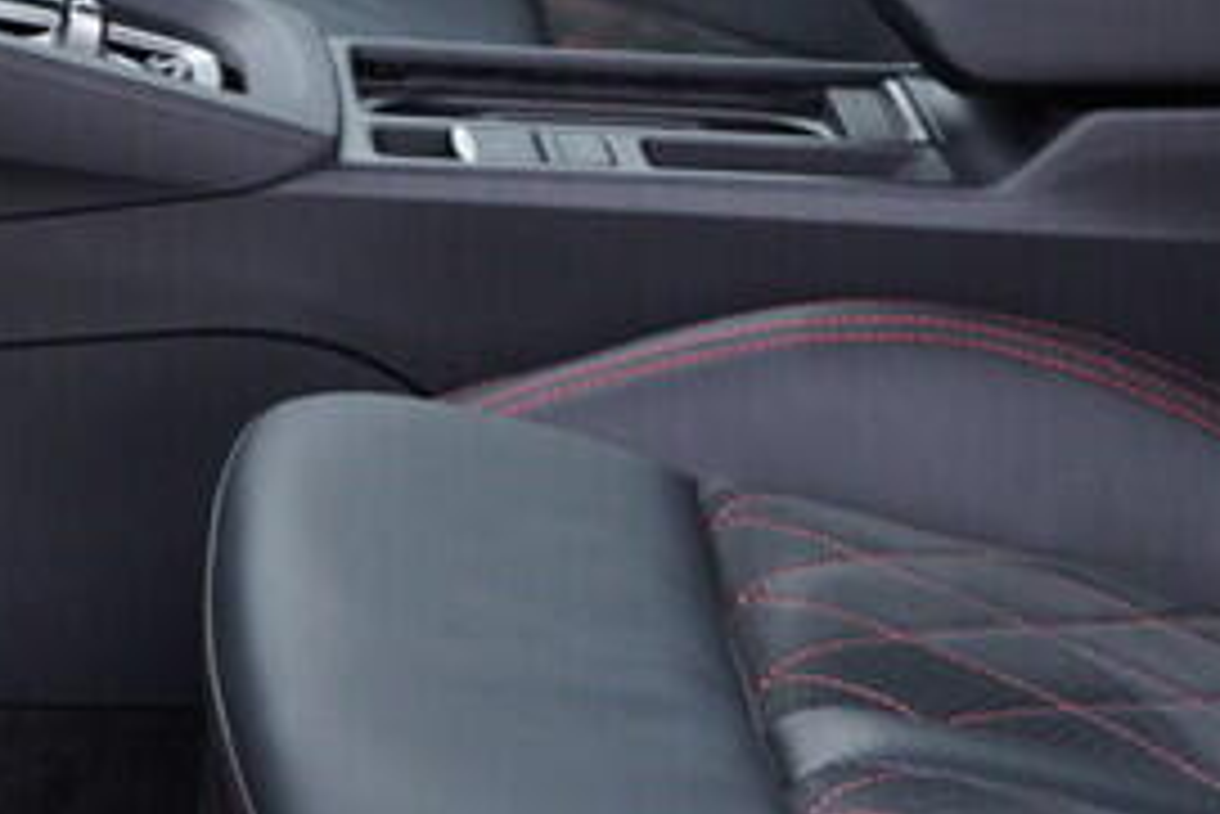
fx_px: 4611
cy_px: 88
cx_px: 986
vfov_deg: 10.1
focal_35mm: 136
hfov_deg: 15.0
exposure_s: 1/40
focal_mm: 24
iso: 200
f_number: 2.8
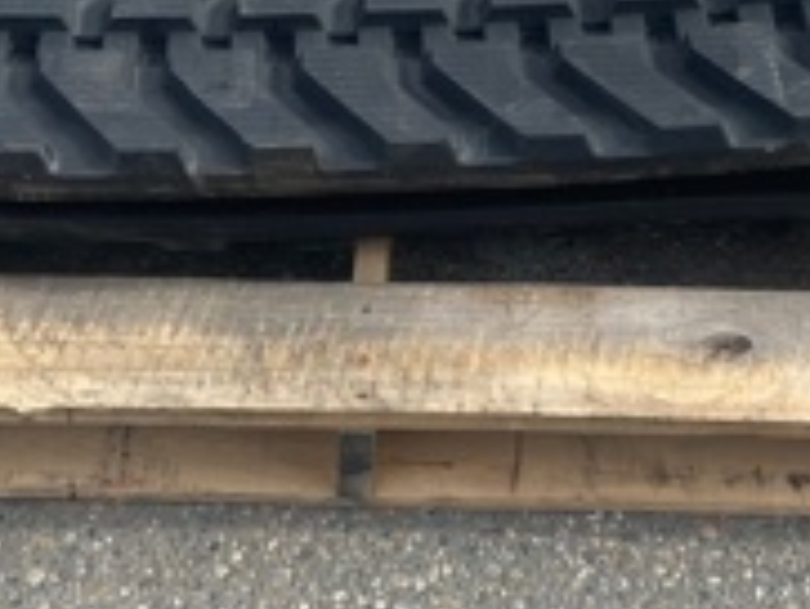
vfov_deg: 15.8
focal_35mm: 92
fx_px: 2154
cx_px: 394
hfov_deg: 21.3
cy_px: 36
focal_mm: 4.2
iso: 32
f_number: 1.6
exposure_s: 1/1233
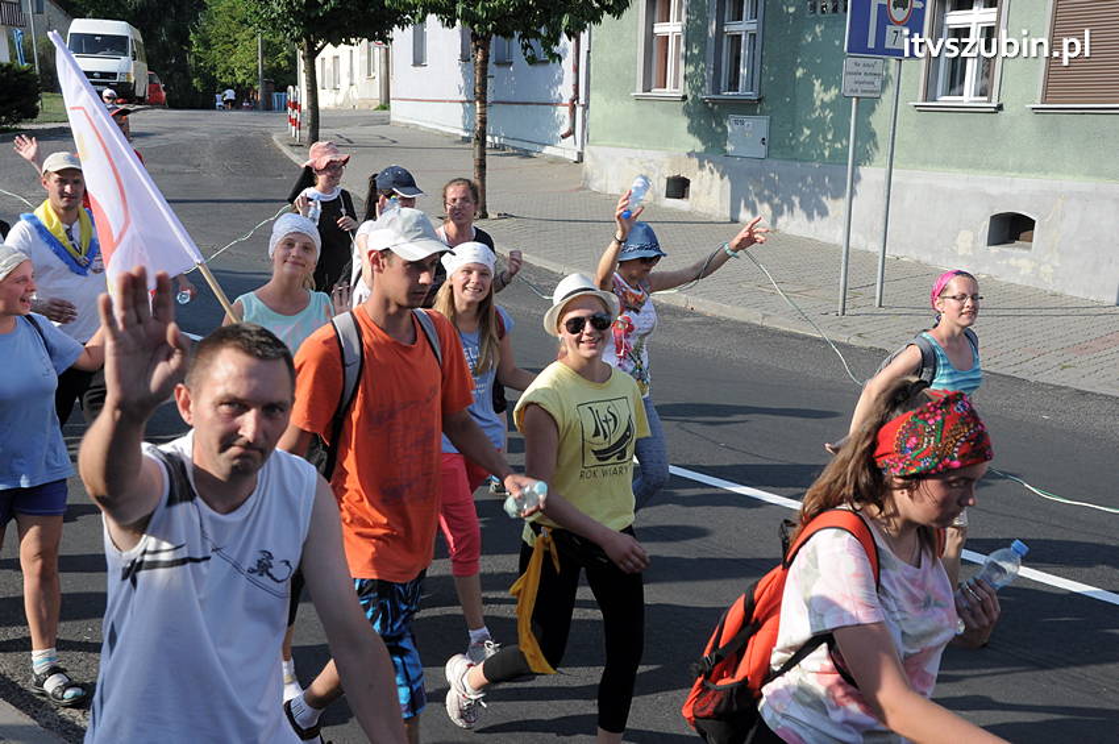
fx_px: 1304
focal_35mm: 42
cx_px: 560
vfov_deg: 31.8
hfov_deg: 46.4
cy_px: 372
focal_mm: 28
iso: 400
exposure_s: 1/400
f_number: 10
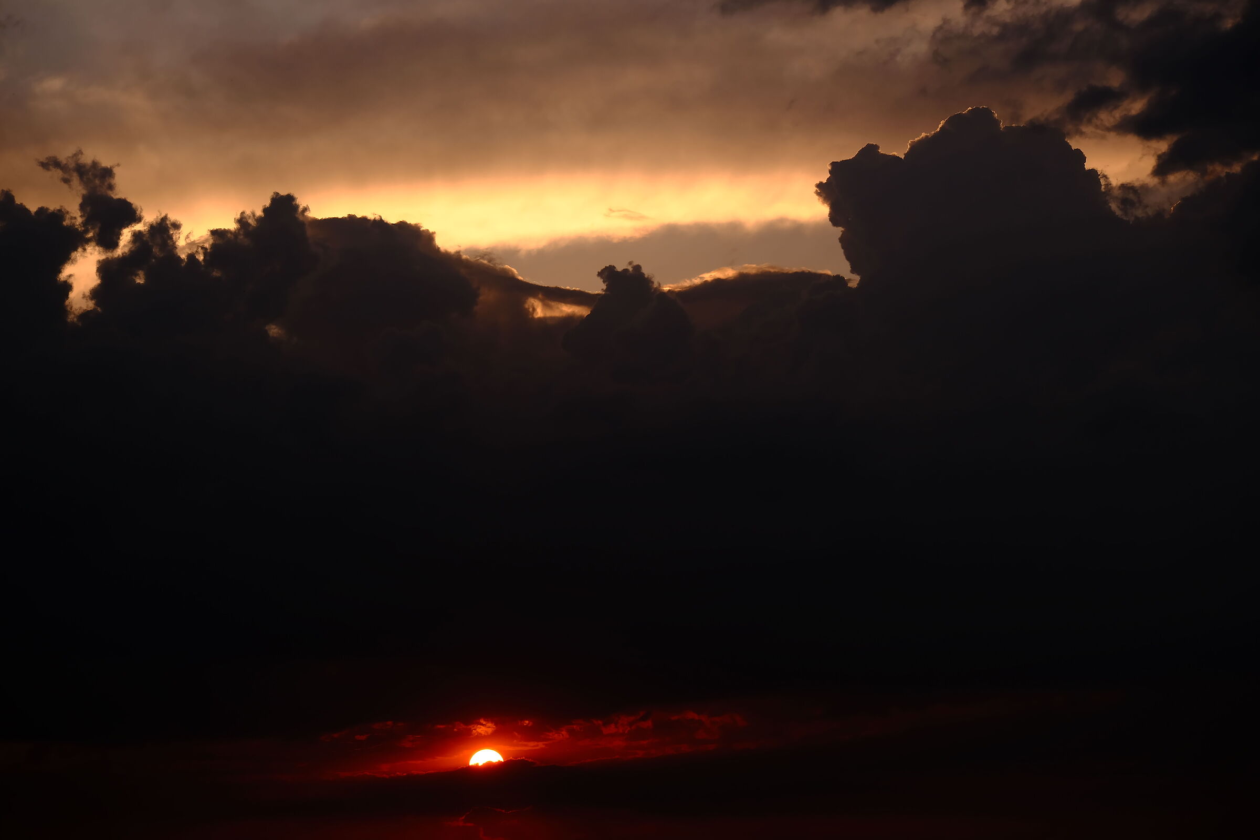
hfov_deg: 20.2
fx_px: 3535
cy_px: 420
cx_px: 630
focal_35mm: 101
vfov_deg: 13.6
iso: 160
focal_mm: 67.1
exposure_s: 1/640
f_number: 5
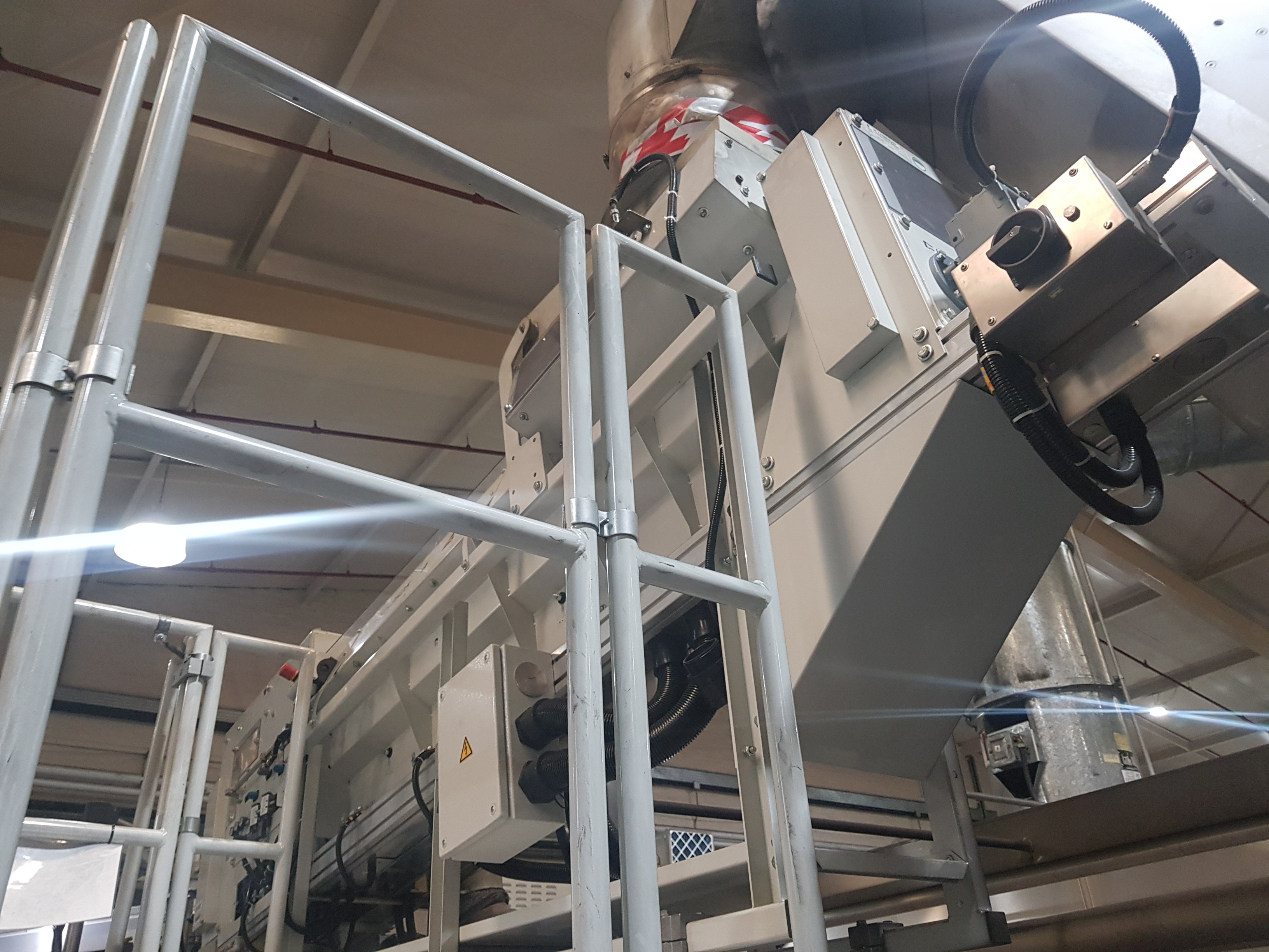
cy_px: 476
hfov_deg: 67.3
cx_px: 634
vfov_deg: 53.1
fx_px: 953
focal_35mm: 26
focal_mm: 4.3
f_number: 1.7
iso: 200
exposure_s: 1/33
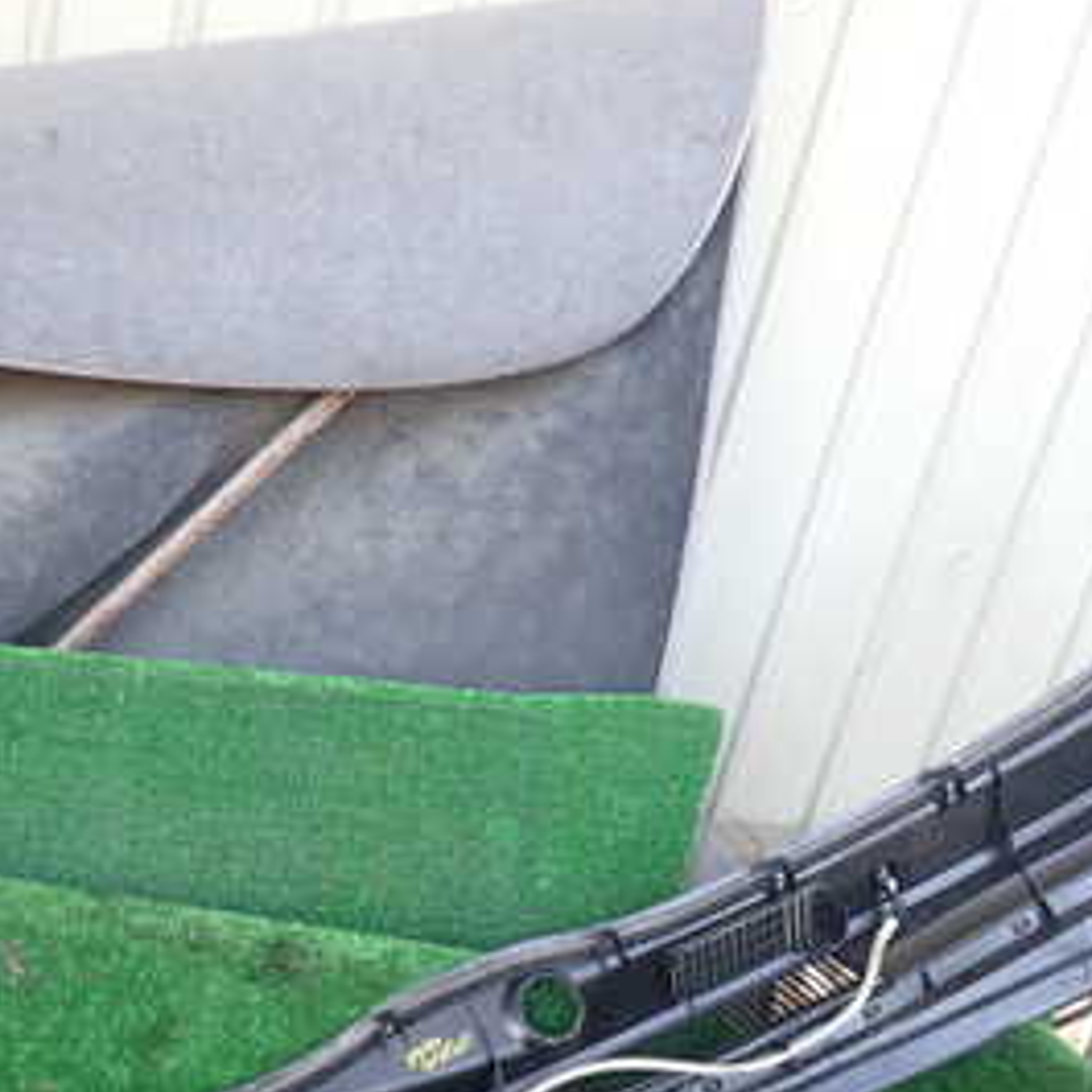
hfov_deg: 33.5
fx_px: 1785
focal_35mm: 50
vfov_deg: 33.2
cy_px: 845
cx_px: 305
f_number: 2
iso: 160
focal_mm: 4.5
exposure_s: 1/60
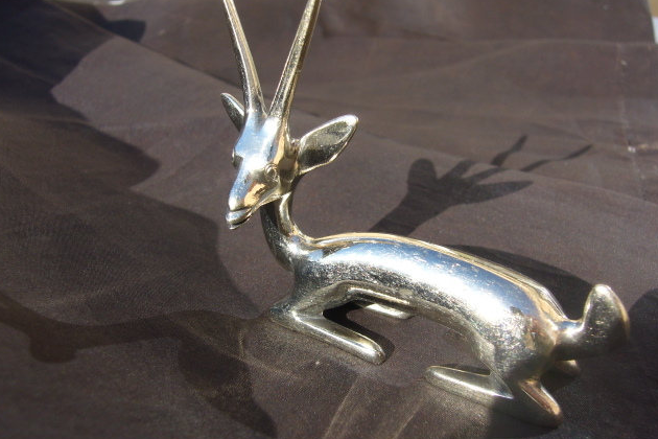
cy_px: 228
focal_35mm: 37
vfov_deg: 35.9
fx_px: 676
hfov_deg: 51.9
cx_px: 329
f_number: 5.6
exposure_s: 1/160
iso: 80
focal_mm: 5.8
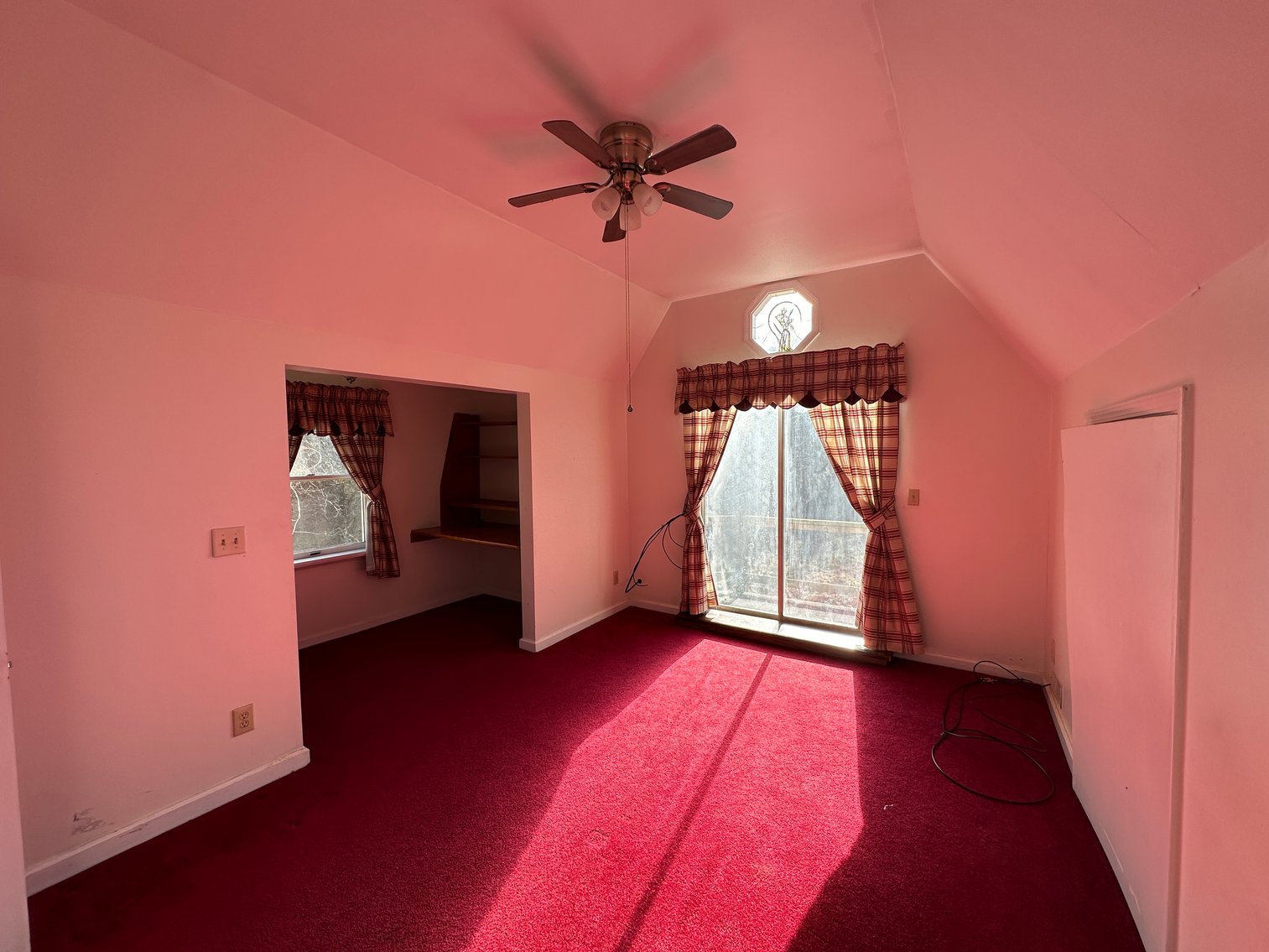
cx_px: 634
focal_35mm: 14
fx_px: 513
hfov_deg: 102.1
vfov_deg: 85.7
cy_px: 476
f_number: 2.2
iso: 40
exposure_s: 1/224
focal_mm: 2.22
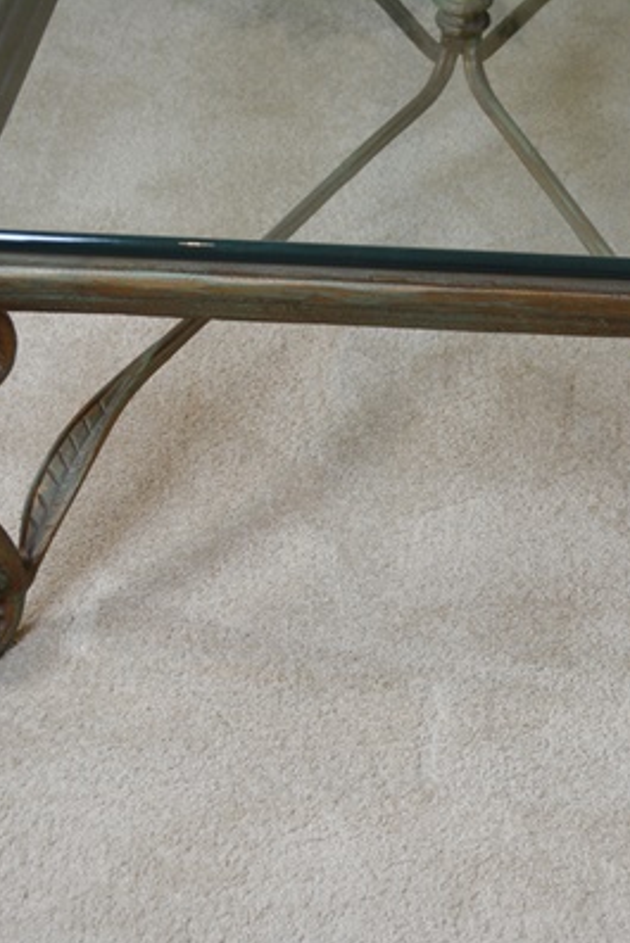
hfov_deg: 17.7
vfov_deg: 26.3
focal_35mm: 77
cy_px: 473
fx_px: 2019
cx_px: 390
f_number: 5
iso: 720
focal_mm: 34
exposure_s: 1/60
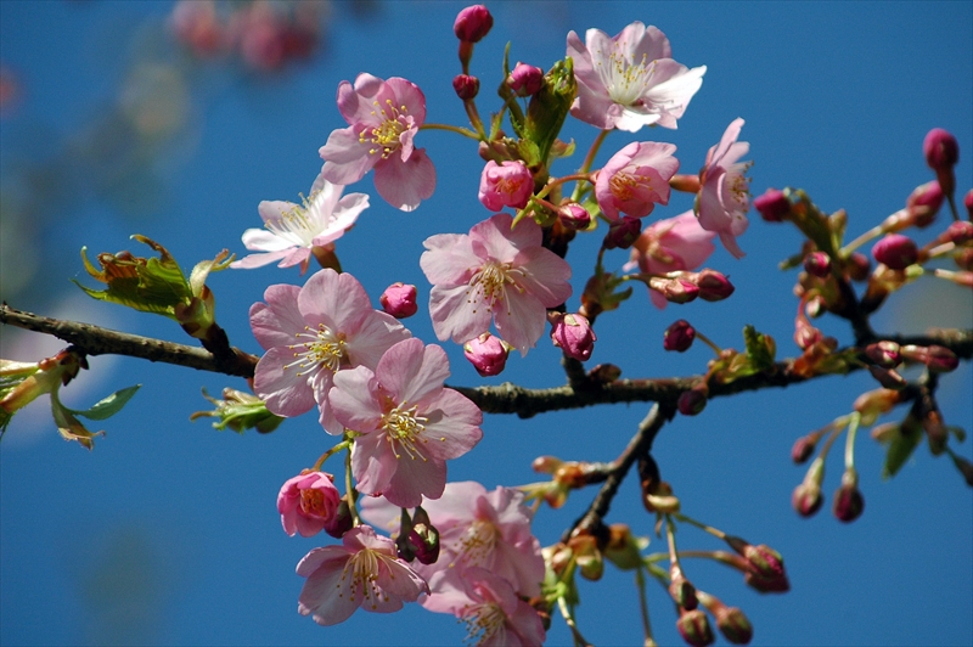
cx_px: 486
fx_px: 12152
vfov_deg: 3.0
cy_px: 324
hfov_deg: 4.6
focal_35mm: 450
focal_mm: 300
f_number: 6.3
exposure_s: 1/1600
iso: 400
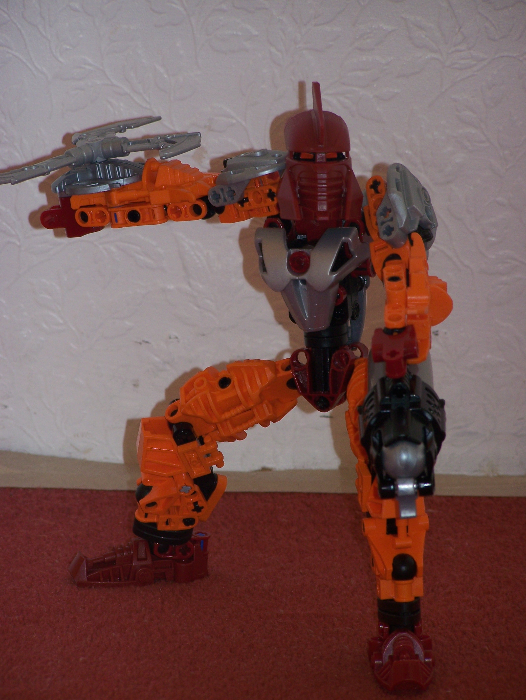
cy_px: 350
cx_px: 263
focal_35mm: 218
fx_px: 4411
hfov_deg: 6.8
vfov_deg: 9.1
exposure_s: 1/40
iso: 80
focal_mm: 36.2
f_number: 3.2
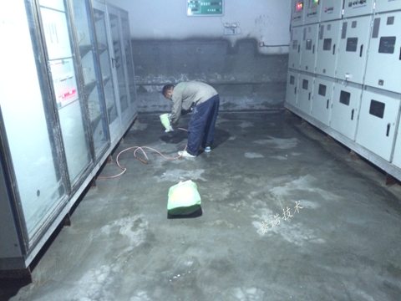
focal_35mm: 29
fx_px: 336
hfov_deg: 61.7
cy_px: 150
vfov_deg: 48.2
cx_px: 200
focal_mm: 4.15
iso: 800
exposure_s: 1/15
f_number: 2.2
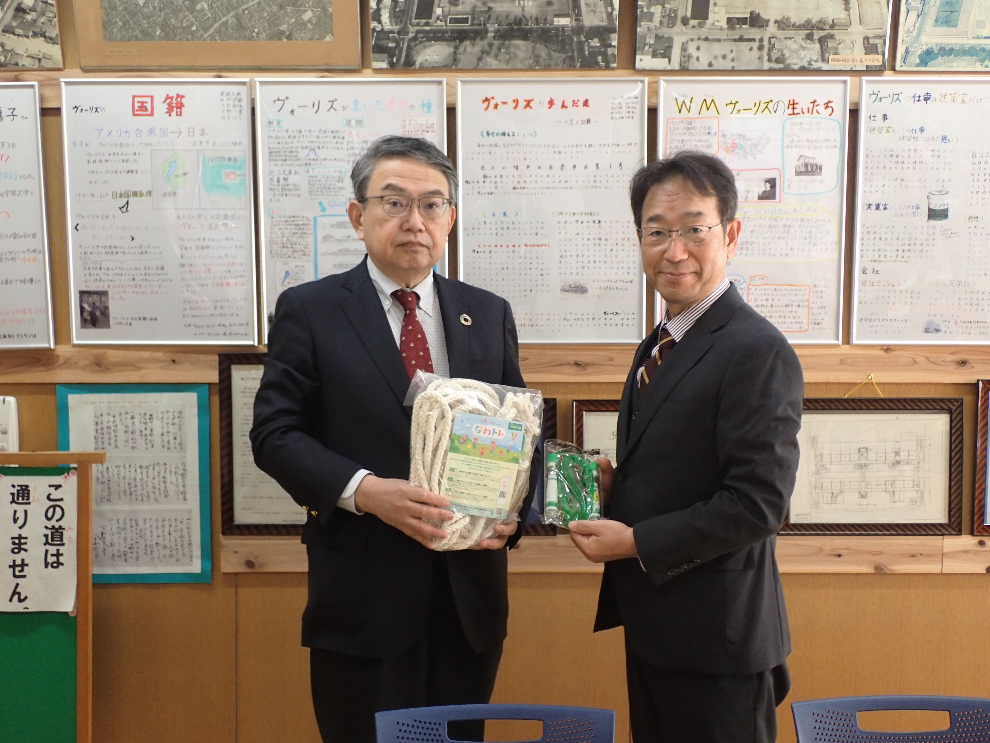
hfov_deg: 40.4
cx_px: 495
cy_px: 372
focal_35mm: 47
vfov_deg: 30.9
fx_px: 1344
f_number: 3.1
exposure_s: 1/60
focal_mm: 8.4
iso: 200
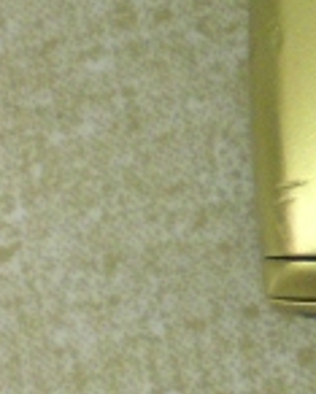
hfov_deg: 8.7
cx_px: 735
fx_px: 1904
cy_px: -73
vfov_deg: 11.6
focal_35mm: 163
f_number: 3.1
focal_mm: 6.3
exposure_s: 1/80
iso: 400
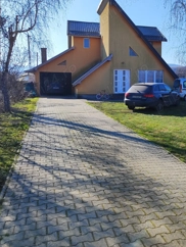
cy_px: 105
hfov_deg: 36.4
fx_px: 272
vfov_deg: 48.8
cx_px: 151
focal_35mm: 38
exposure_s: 1/873
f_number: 1.88
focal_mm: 5.59
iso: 50
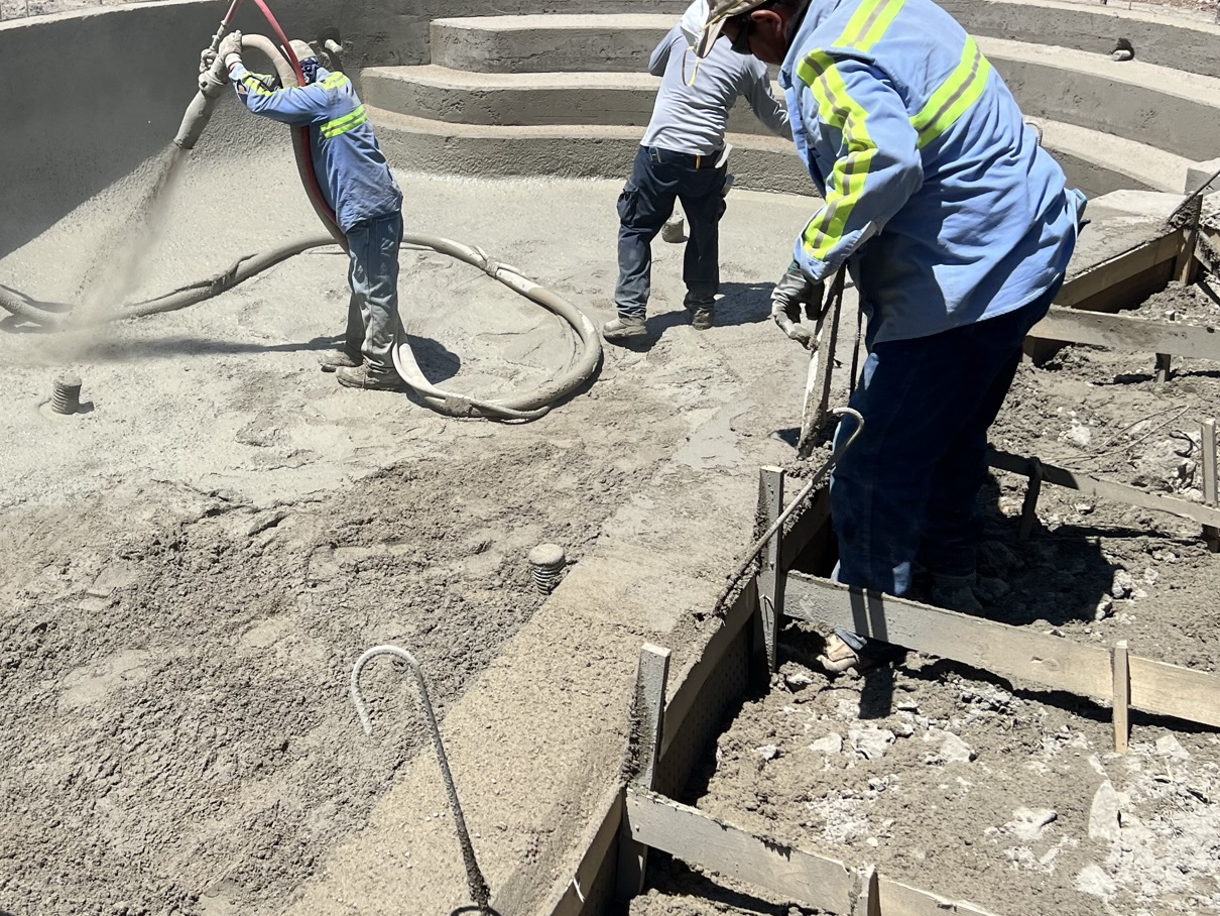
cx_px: 355
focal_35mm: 44
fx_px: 1551
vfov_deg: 32.7
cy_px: 342
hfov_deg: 42.0
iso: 50
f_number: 1.5
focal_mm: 5.7
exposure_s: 1/3831
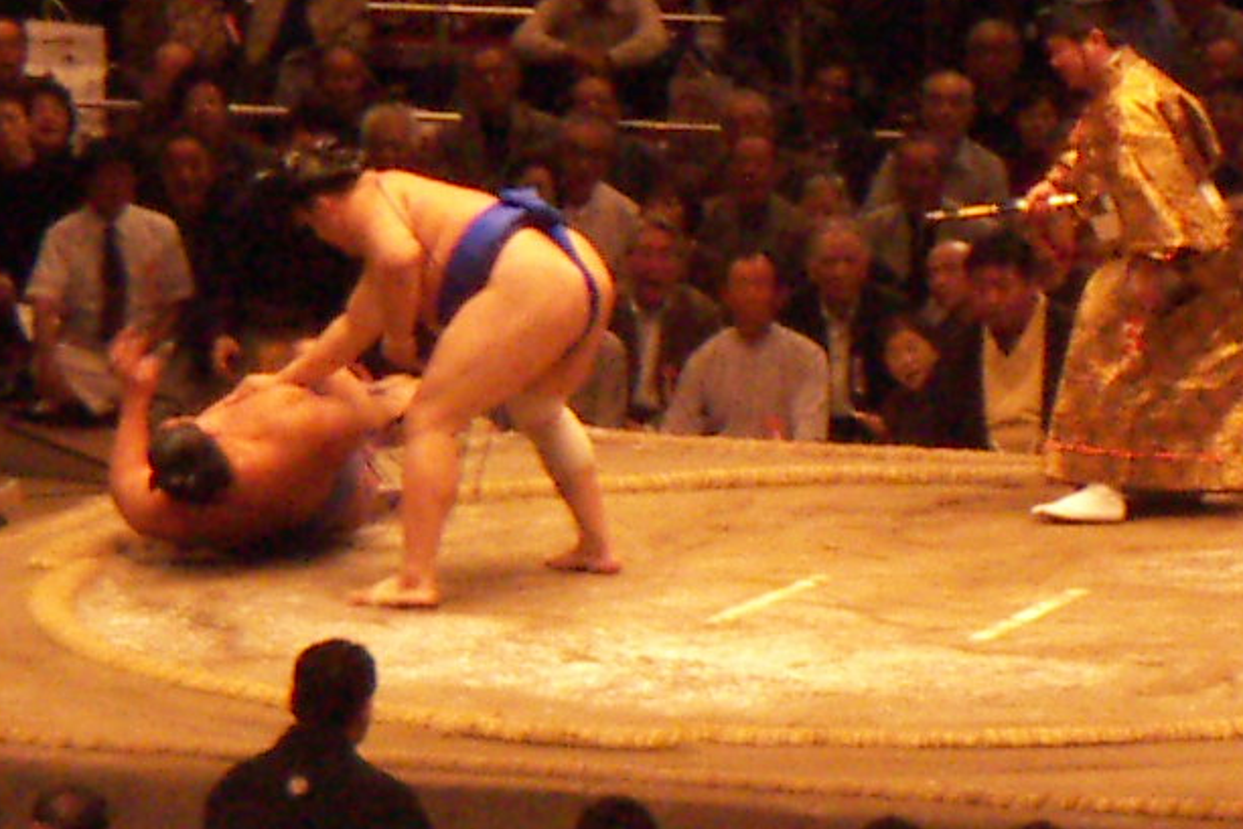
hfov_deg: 5.5
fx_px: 12950
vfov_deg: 3.7
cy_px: -176
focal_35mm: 375
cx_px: 876
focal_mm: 14.1
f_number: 3.7
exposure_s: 1/100
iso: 200
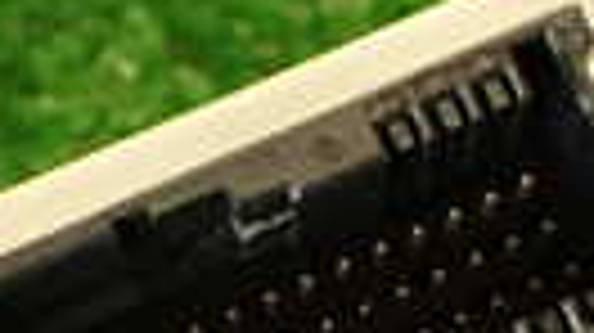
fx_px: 2487
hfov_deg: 13.6
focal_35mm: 158
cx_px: 288
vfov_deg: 7.6
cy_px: 382
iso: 320
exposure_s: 1/30
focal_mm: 5.79
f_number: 2.4
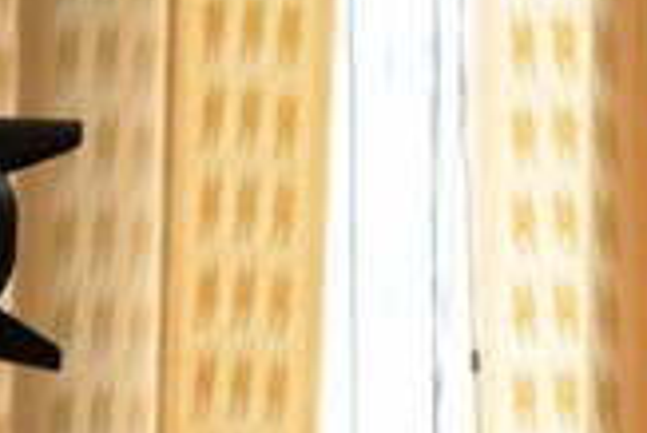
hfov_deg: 3.9
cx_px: 1167
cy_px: 1557
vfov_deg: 2.5
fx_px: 9534
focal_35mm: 530
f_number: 6.3
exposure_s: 1/160
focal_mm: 48
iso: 3200
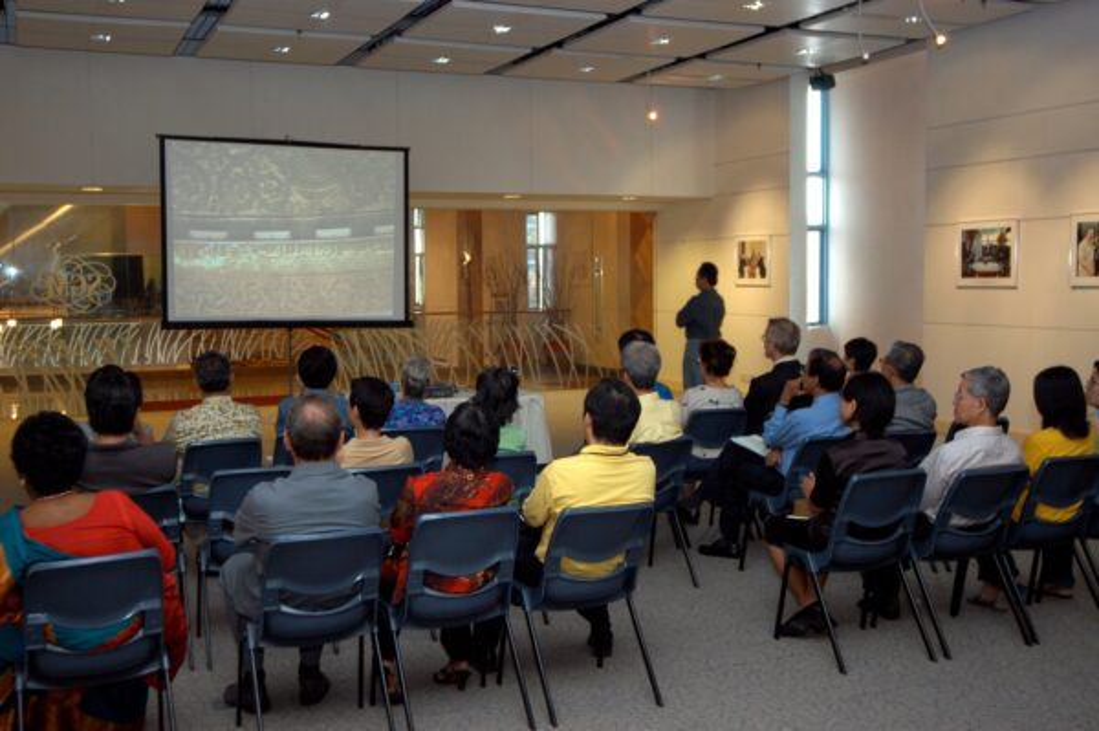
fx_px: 1190
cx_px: 550
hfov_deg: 49.6
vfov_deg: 34.2
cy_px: 366
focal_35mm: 39
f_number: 5.6
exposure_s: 1/30
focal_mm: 26
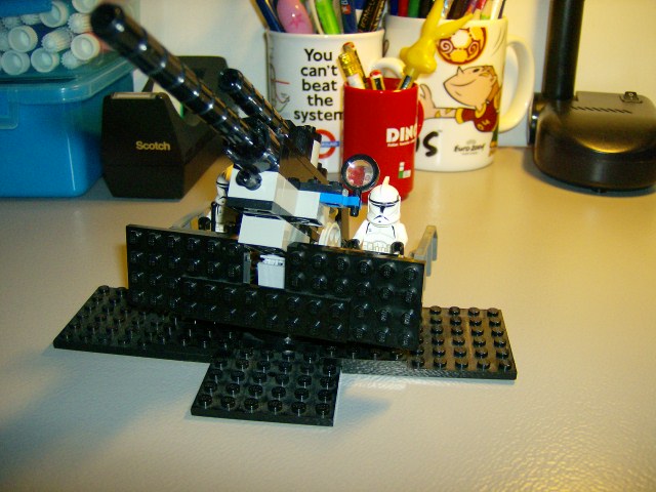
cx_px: 328
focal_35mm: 36
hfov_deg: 51.4
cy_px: 246
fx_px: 682
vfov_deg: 39.7
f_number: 2.8
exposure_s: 1/60
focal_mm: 6
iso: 200
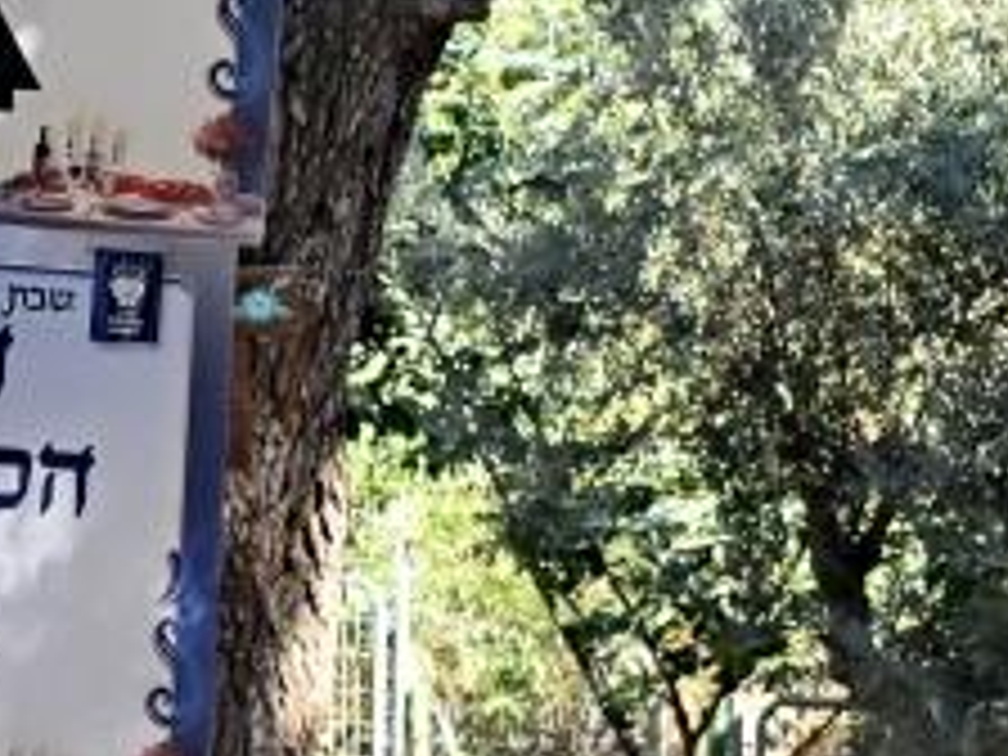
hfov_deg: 12.2
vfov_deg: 9.4
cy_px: 652
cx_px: -216
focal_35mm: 158
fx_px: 4601
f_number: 4
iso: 640
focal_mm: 24
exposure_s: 1/1600
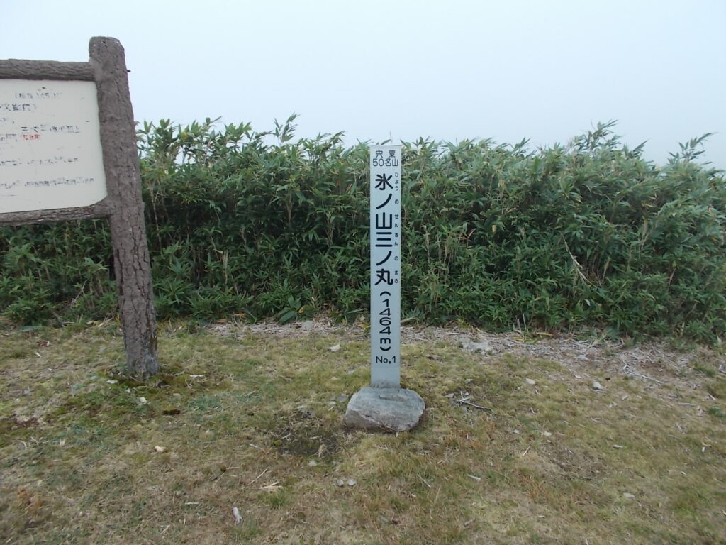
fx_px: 545
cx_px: 363
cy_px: 272
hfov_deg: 67.3
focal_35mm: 26
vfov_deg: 53.1
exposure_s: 1/60
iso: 80
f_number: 3.2
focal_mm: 4.6
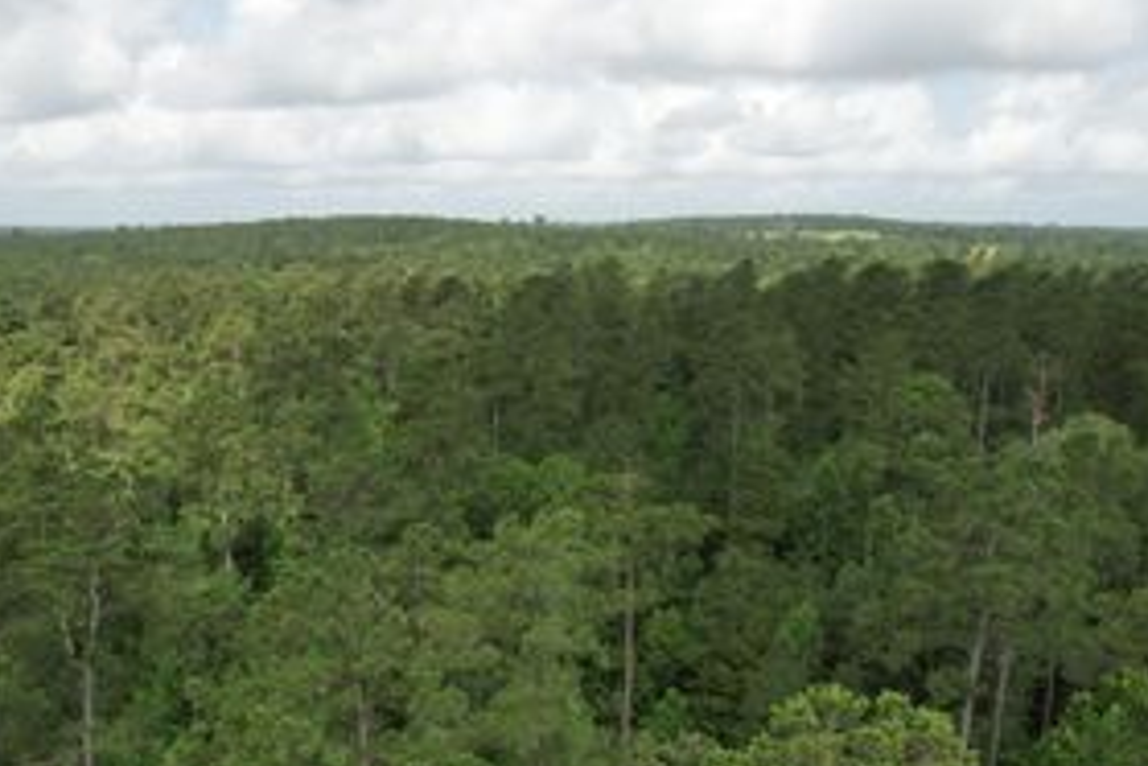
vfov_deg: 38.1
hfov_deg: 55.8
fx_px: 1084
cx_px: 537
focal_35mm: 34
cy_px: 554
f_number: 2.8
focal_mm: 8.38
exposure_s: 1/1500
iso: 100
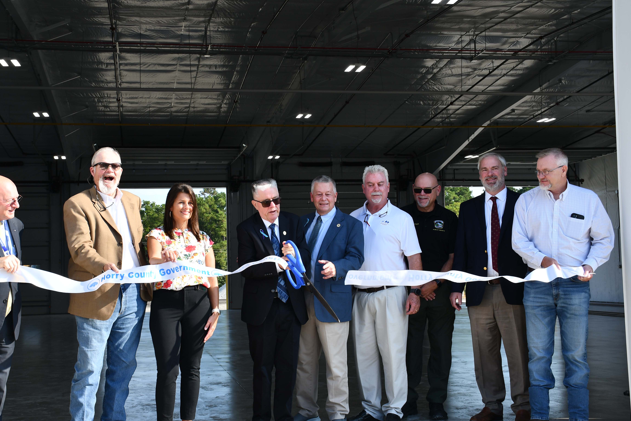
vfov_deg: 28.6
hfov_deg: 41.8
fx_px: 824
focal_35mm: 47
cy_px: 229
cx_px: 267
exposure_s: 1/250
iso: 140
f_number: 8
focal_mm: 26
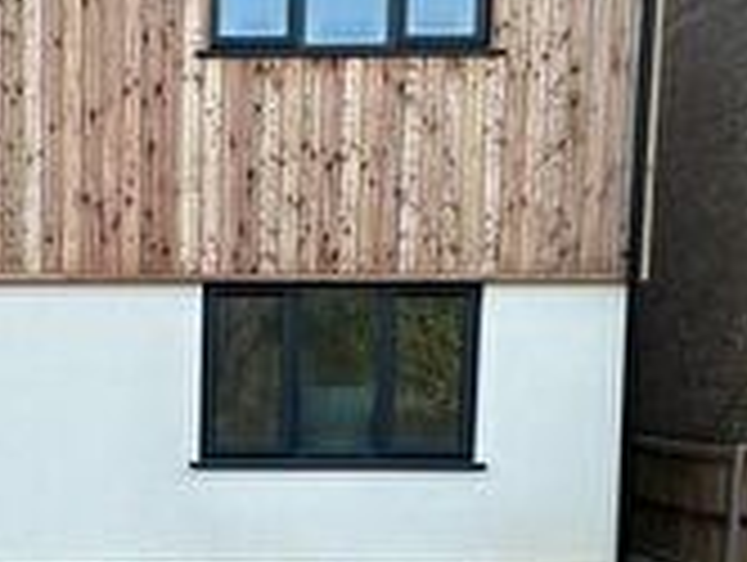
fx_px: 1275
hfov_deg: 31.0
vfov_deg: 24.1
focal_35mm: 59
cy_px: 524
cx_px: 58
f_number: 2.2
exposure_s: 1/187
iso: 40
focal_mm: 2.22
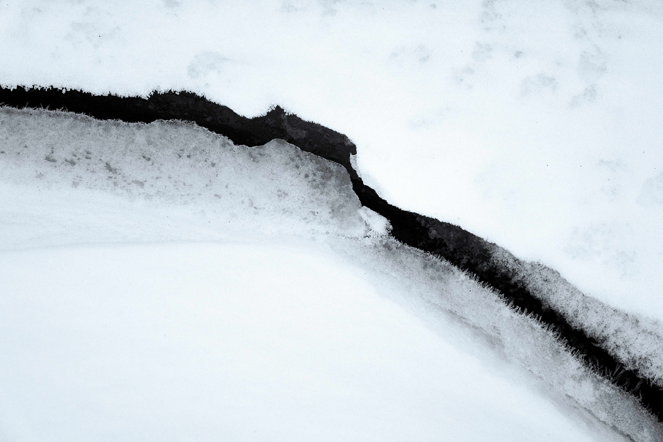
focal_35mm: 200
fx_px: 3683
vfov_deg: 6.9
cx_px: 332
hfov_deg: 10.3
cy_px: 221
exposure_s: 1/1000
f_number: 7.1
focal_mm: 73.3
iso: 800
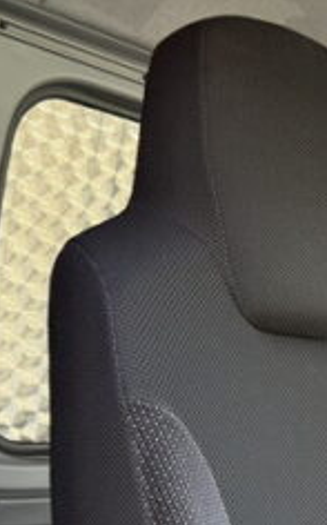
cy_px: 369
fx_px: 986
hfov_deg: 16.8
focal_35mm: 69
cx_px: 509
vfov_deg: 29.5
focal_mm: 6.76
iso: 100
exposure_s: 1/282
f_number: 1.78
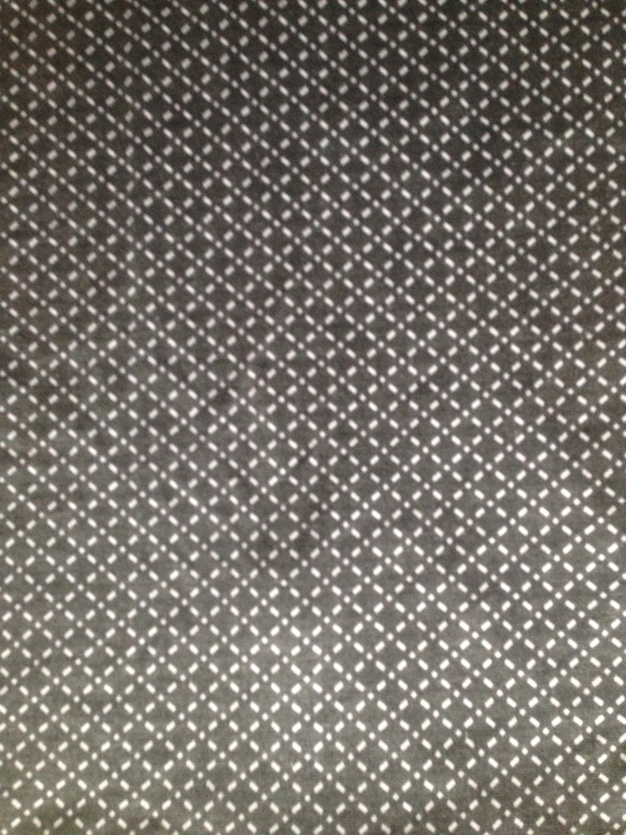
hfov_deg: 43.0
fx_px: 796
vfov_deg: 55.3
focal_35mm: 33
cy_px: 418
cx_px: 313
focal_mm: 4.12
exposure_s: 1/20
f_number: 2.4
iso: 320
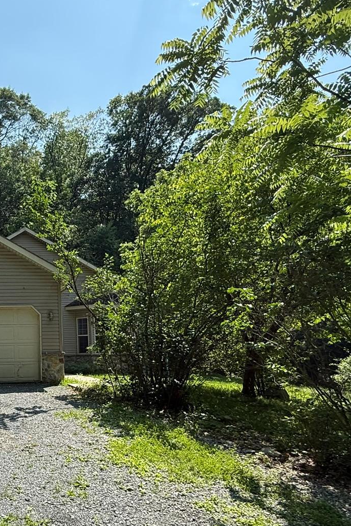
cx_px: 7
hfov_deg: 40.0
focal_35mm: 29
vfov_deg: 63.1
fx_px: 424
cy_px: 316
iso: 50
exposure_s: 1/799
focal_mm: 2.22
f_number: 2.2
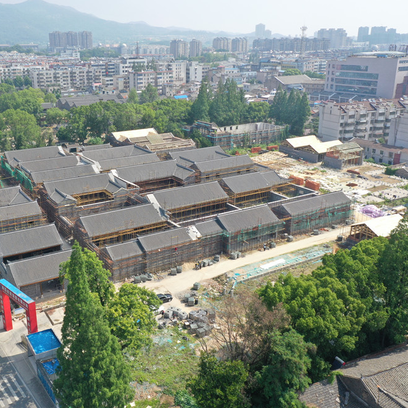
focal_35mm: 36
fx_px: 480
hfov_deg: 45.6
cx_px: 151
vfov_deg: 46.0
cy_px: 205
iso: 100
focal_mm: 10.26
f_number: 5.6
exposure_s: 1/320
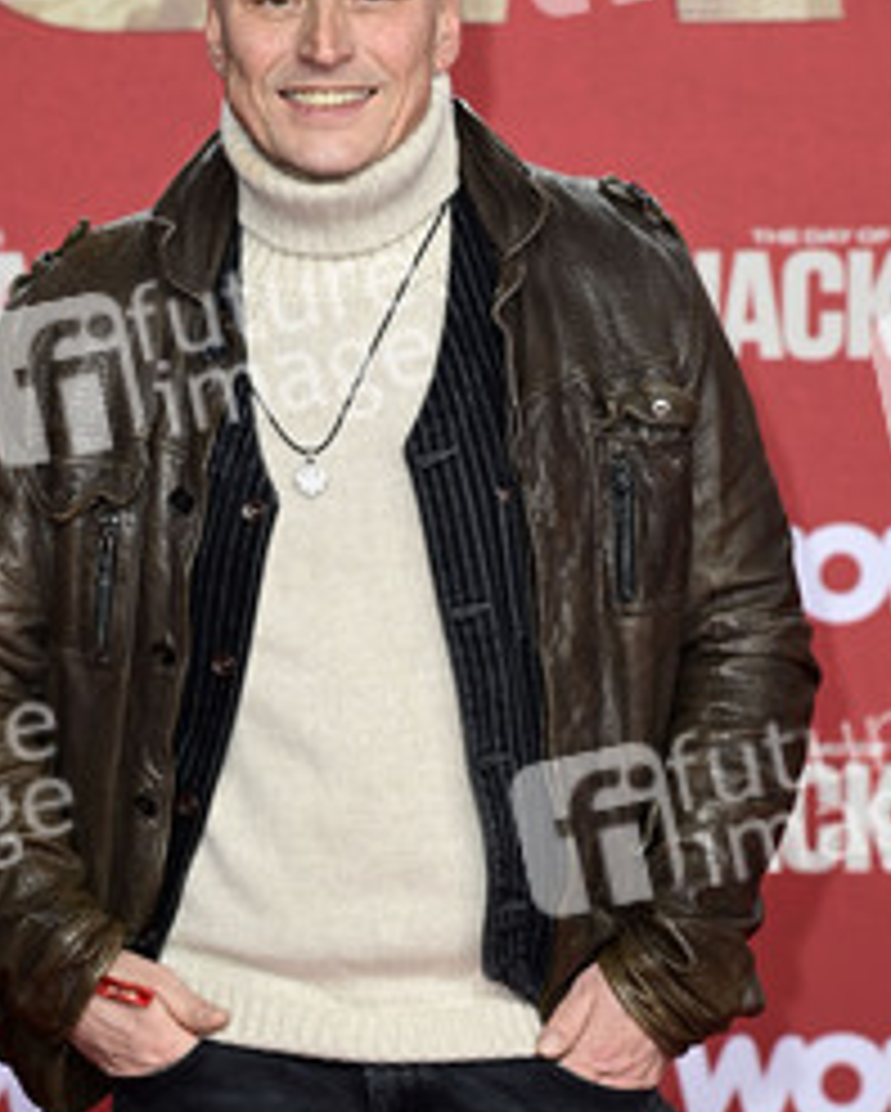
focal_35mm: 182
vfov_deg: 10.6
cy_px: 585
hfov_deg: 8.5
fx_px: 5992
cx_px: 333
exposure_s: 1/250
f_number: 5
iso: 640
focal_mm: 120
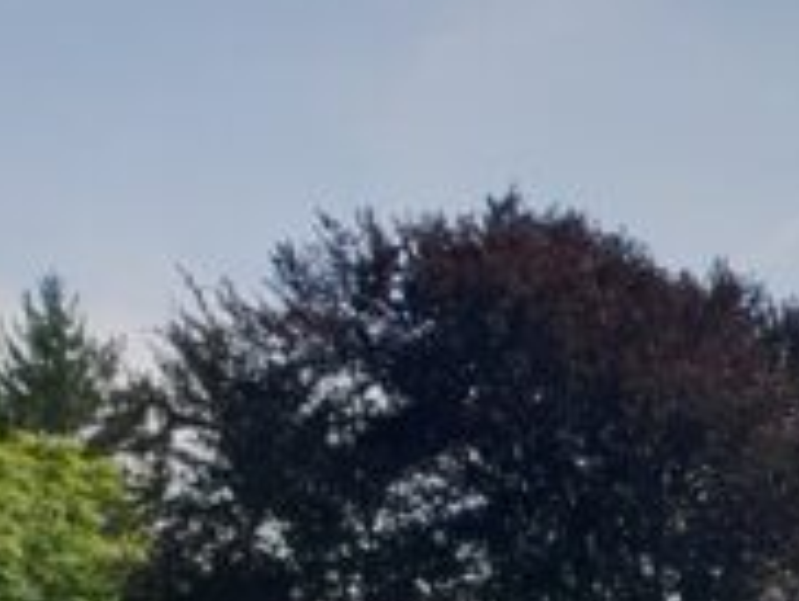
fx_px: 3374
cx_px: 1883
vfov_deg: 9.3
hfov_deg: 11.4
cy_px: 1377
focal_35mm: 146
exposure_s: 1/690
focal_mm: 4.3
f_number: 2.4
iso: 50
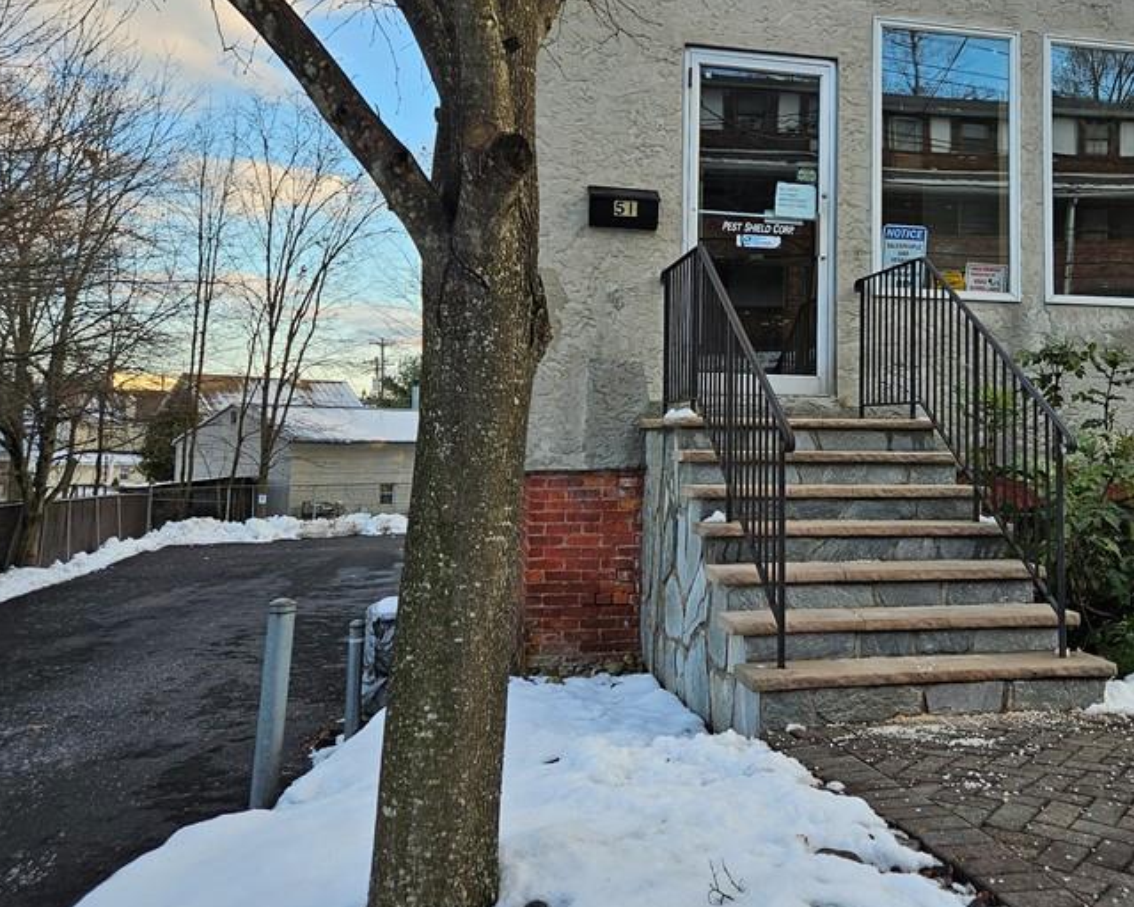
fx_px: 1208
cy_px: 323
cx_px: 795
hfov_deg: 49.0
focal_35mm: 36
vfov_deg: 40.8
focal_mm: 5.4
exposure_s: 1/252
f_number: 1.8
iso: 25
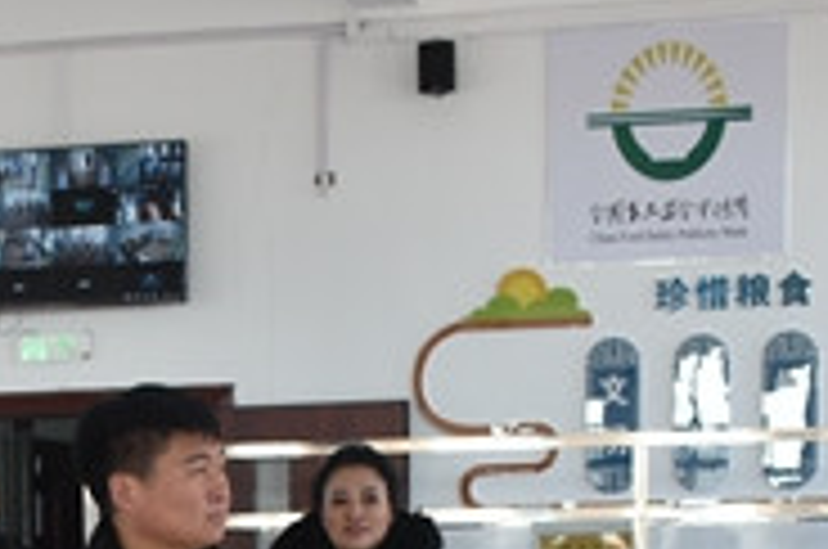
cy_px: 974
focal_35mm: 117
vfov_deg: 11.0
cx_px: -140
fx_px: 2683
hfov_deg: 16.9
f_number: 5
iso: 400
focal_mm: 21
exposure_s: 1/100
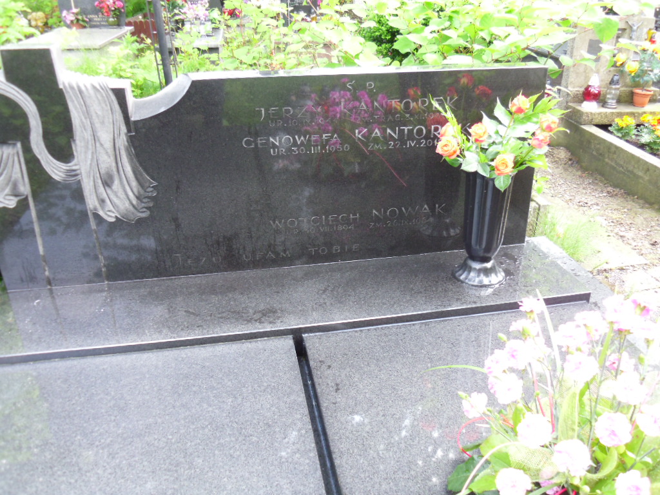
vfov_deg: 45.4
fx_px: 591
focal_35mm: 31
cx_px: 330
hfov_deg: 58.4
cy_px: 248
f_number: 3.3
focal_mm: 5.6
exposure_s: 1/43
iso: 100
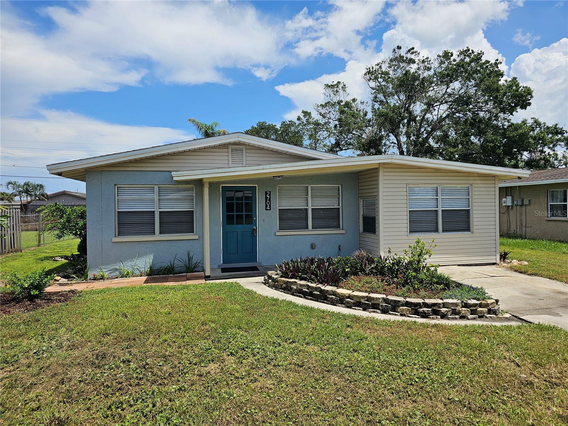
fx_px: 377
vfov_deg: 58.9
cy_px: 213
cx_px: 284
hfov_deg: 73.9
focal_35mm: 23
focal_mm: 6.3
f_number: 1.7
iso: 10
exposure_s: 1/1245
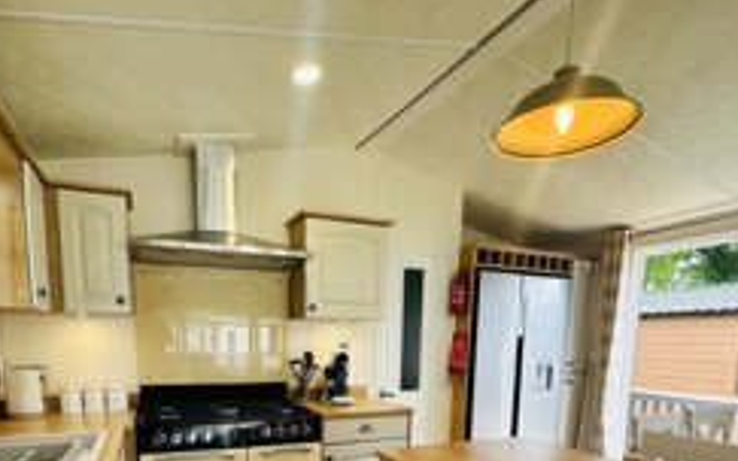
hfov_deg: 79.2
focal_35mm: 22
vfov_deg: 50.2
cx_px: 319
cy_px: 397
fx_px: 443
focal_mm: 2.22
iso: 64
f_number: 2.2
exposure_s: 1/99
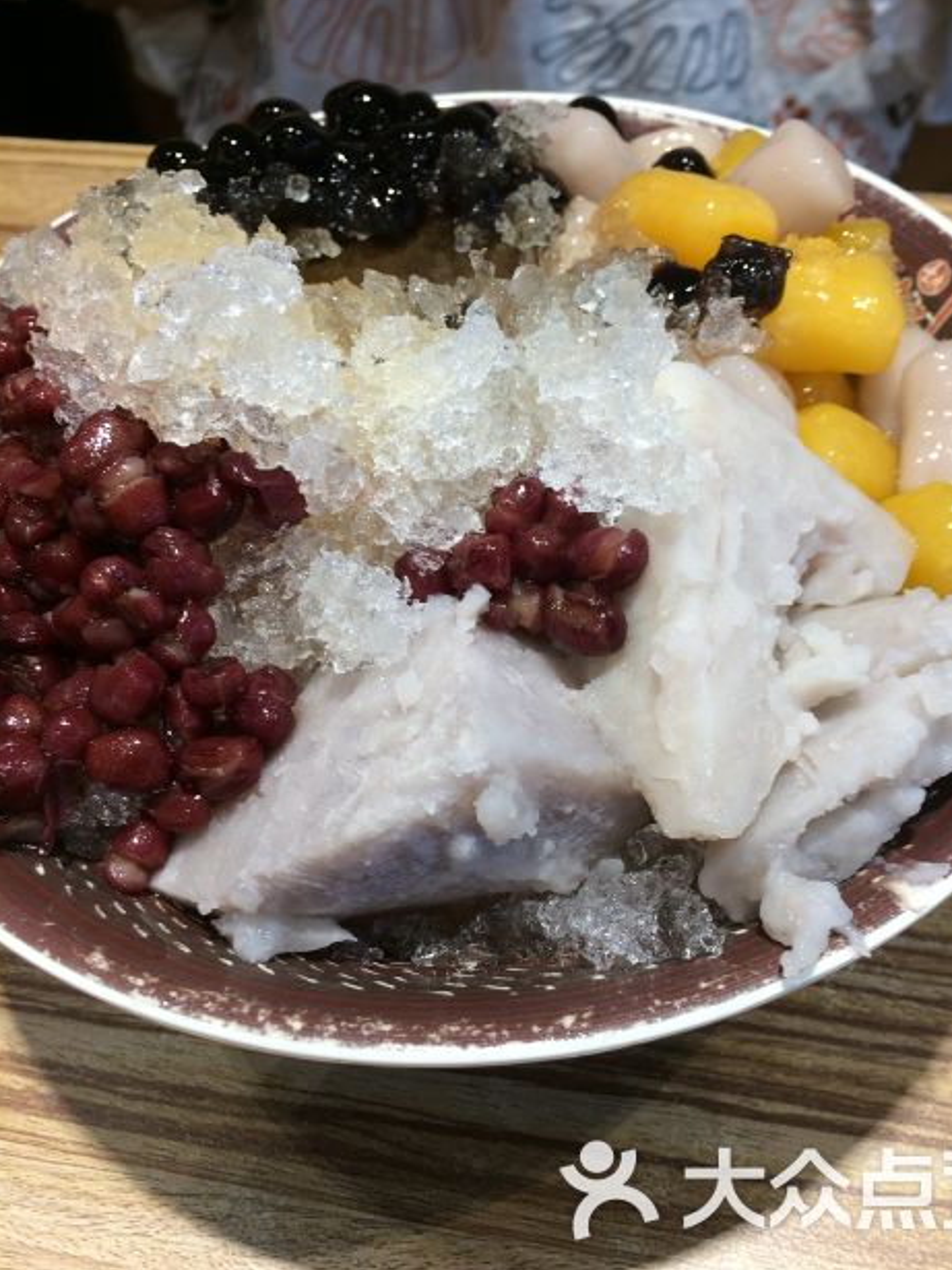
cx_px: 536
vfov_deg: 55.3
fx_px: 1210
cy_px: 574
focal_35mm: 33
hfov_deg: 42.8
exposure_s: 1/33
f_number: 2.2
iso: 40
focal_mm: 4.15
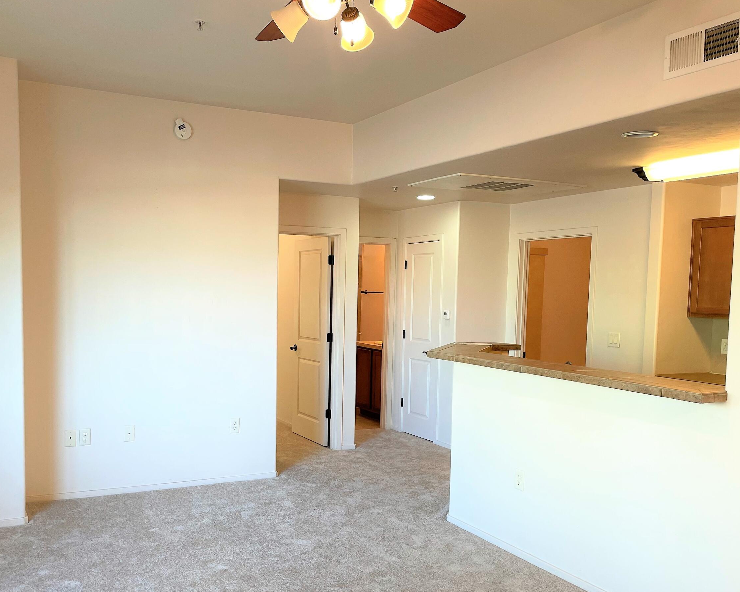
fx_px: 745
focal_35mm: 34
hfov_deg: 52.7
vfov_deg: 43.1
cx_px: 320
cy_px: 358
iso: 64
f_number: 1.6
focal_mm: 4.2
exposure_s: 1/60
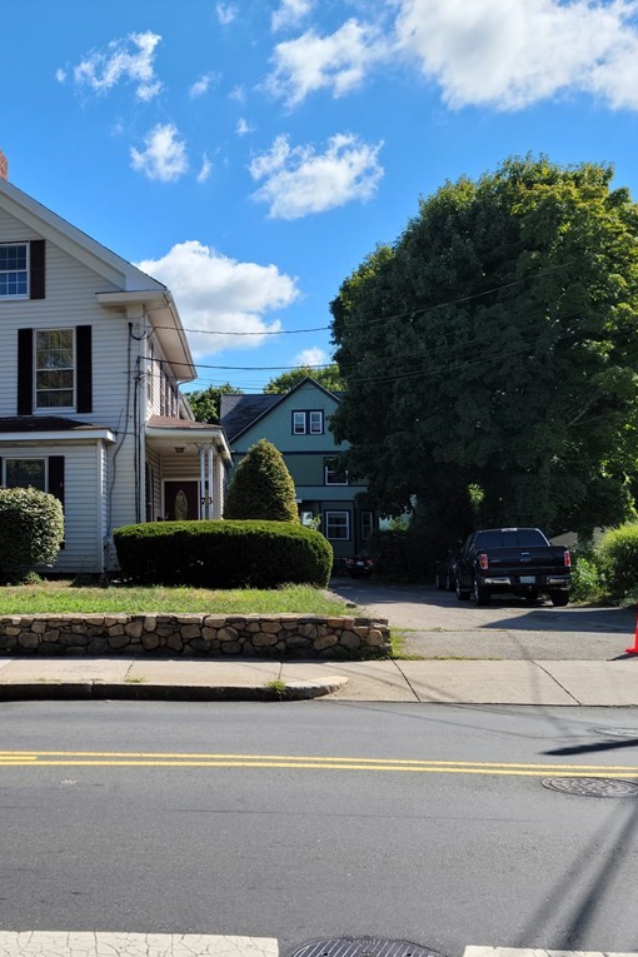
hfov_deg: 31.9
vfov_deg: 49.6
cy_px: 479
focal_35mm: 39
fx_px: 1037
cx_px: 16
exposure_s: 1/809
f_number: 2
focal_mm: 5.9
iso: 25
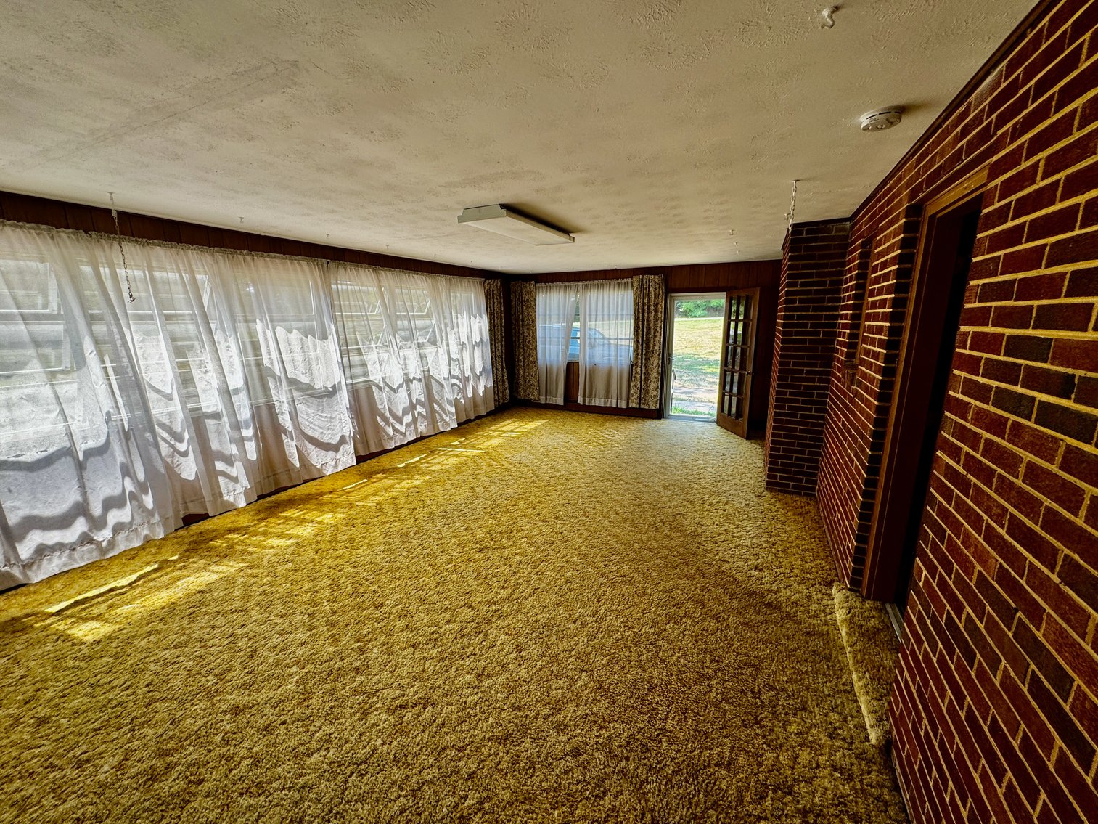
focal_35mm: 14
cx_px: 549
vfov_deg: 85.7
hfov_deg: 102.1
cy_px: 412
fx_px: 444
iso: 40
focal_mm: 2.22
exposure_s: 1/129
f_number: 2.2
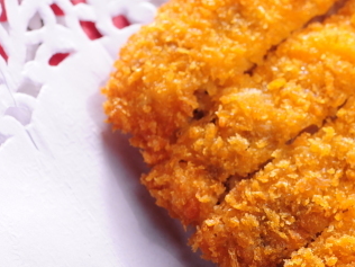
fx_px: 3354
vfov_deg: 4.5
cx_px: 528
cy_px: 226
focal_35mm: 327
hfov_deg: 6.0
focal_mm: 105
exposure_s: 1/125
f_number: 10
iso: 100
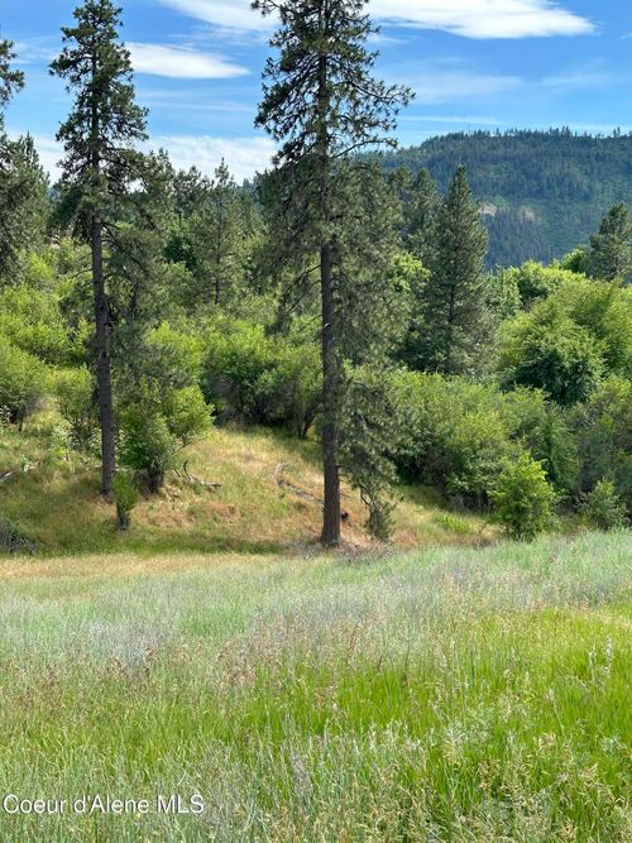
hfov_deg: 30.3
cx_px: 316
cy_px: 422
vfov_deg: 39.7
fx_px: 1169
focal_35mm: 48
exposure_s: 1/1414
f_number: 1.78
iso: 64
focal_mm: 6.86
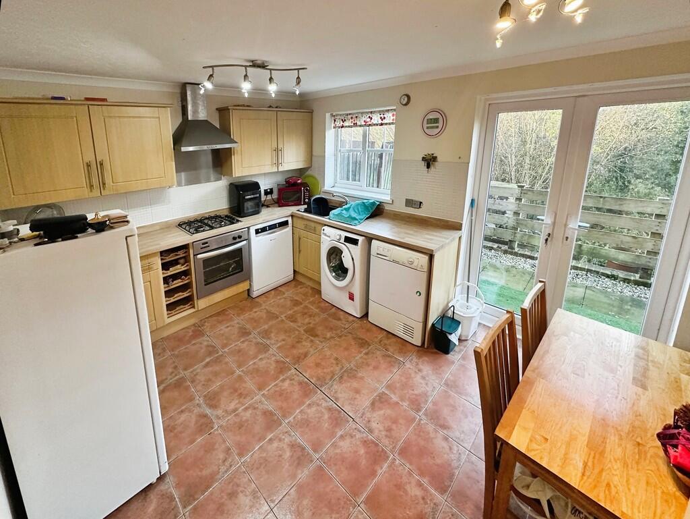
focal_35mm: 14
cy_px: 260
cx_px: 345
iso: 320
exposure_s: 1/100
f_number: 2.2
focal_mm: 2.22
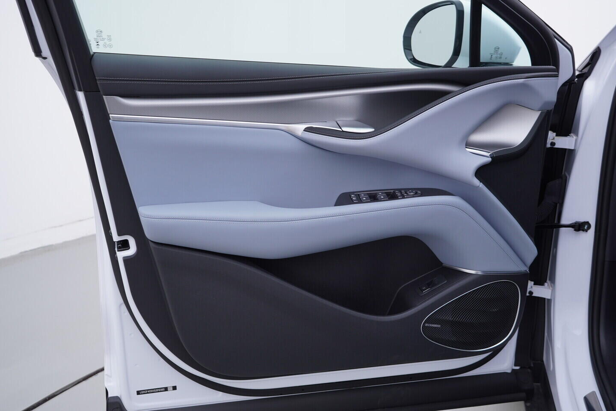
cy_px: 206
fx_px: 616
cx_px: 308
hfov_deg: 53.1
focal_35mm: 36
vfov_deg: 36.9
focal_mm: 24
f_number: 3.5
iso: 125
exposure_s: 1/60
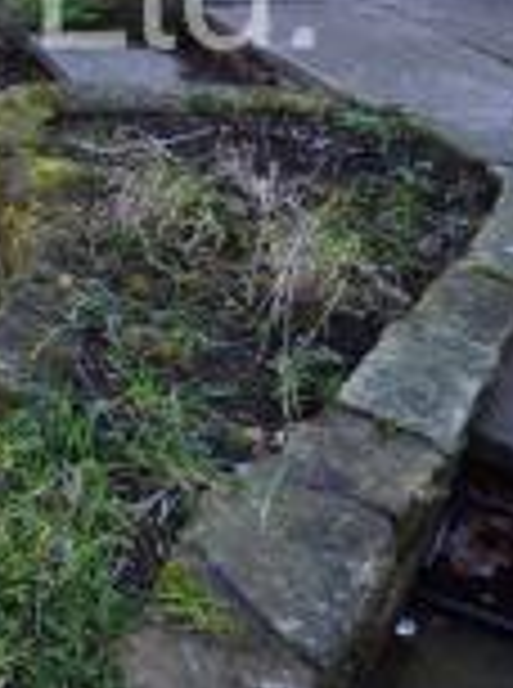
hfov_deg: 19.8
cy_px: -20
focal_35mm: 45
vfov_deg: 37.1
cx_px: -477
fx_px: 893
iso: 1000
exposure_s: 1/400
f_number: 4.5
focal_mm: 10
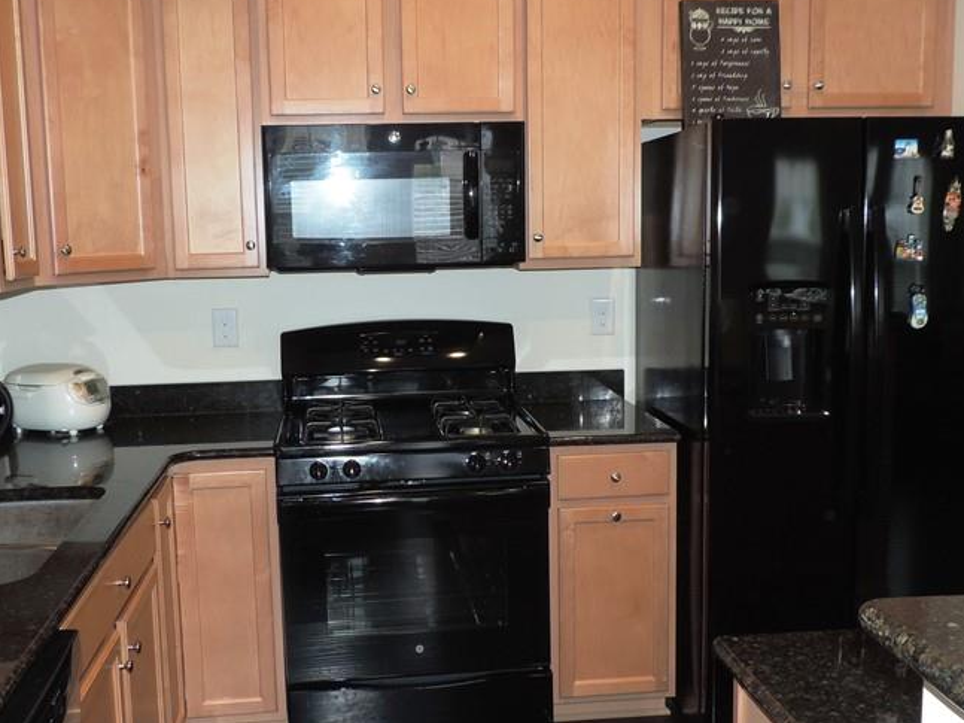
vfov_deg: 37.7
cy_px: 359
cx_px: 426
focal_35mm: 38
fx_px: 1058
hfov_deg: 48.9
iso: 200
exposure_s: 1/30
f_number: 3
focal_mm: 4.3
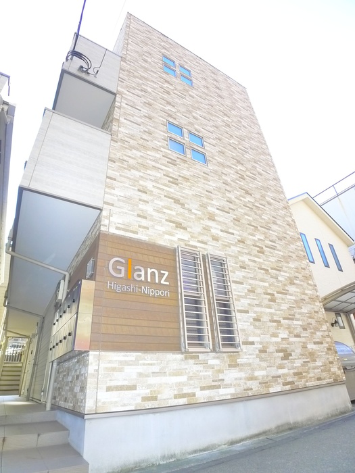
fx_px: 328
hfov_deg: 56.8
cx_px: 178
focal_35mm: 24
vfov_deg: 71.6
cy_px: 236
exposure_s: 1/200
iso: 400
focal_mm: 5.1
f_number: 2.8
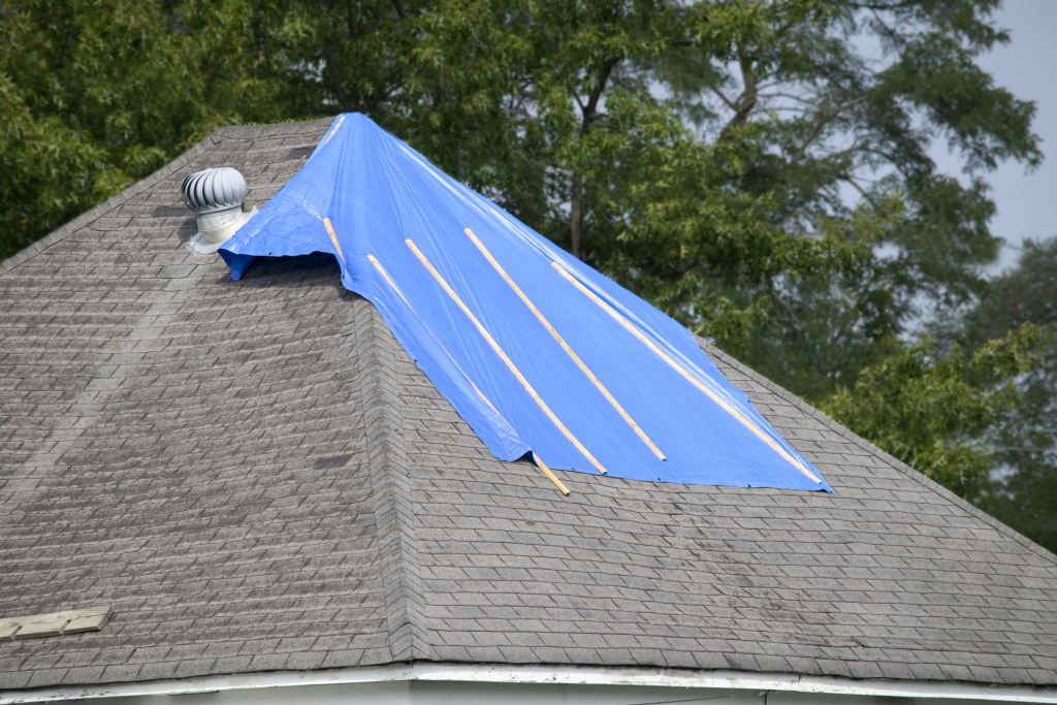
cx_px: 528
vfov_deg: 5.1
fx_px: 7928
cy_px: 352
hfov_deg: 7.6
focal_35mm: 270
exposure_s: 1/800
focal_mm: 180
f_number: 7.1
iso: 200
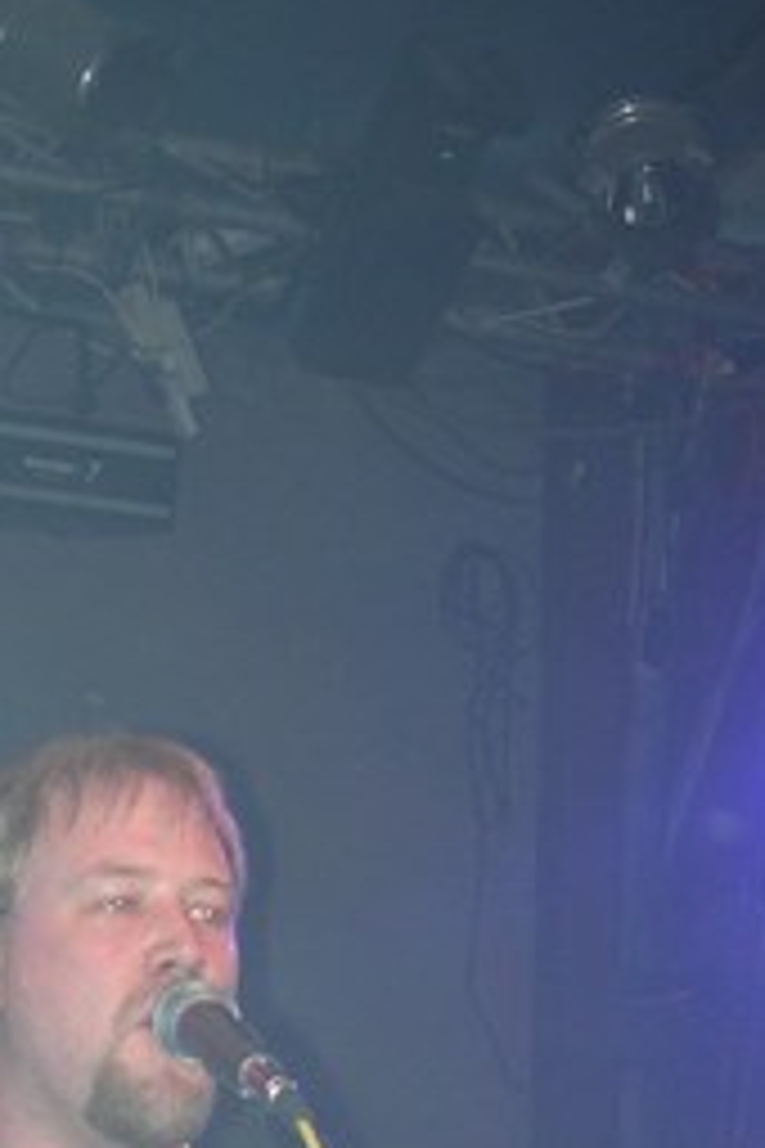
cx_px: 284
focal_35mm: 99
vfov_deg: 19.3
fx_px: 3155
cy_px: 1418
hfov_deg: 13.8
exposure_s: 1/60.1
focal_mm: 7.8
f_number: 2.8
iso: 64
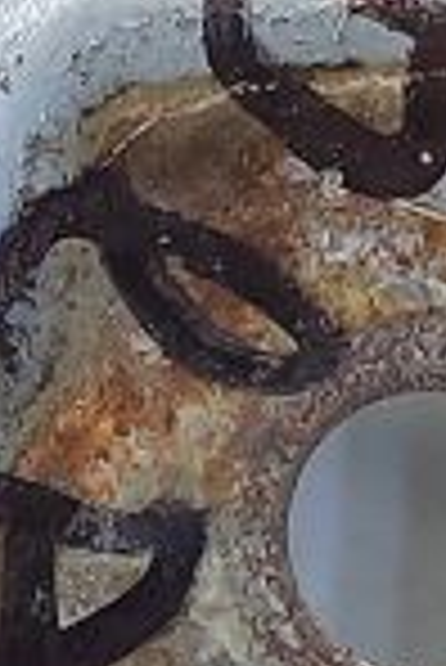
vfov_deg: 9.7
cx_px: 176
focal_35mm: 211
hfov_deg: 6.5
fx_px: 3912
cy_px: 148
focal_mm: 4.6
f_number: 2
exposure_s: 1/50
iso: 100
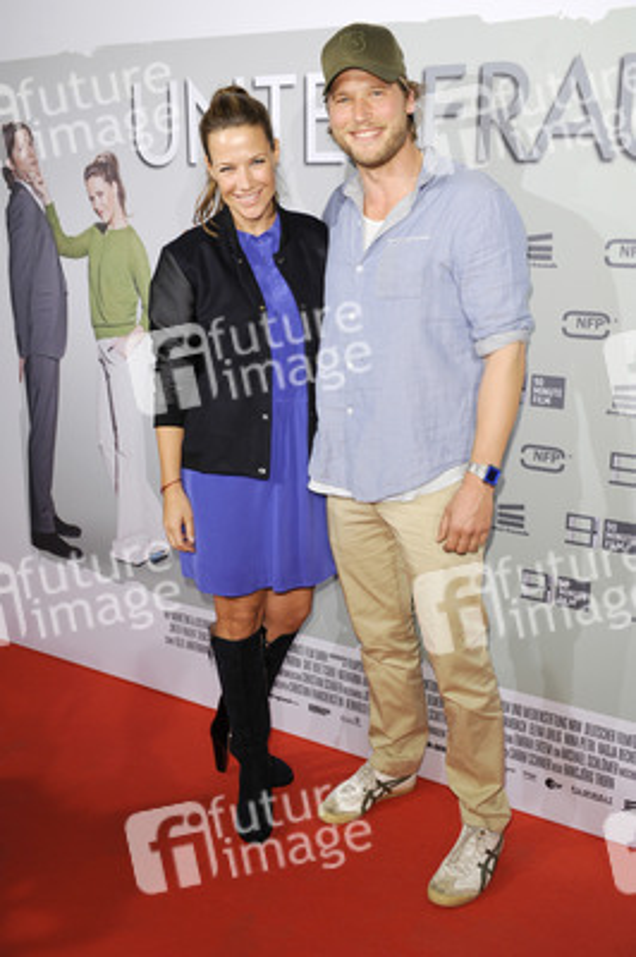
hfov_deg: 31.8
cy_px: 478
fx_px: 1115
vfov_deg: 46.4
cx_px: 318
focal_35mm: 42
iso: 640
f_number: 5.6
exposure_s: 1/160
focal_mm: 42
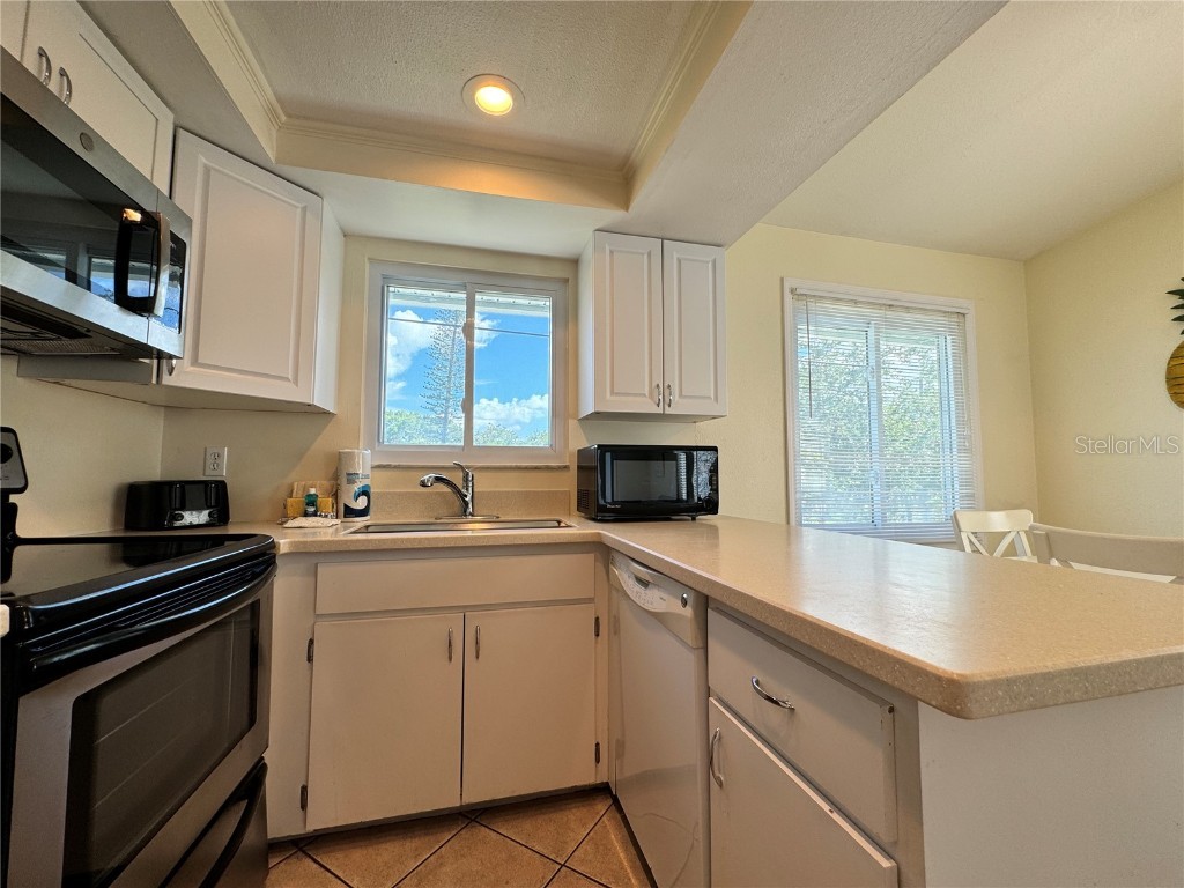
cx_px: 592
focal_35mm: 14
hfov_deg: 102.1
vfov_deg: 85.7
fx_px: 479
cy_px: 444
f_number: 2.2
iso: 50
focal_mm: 2.22
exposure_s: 1/120
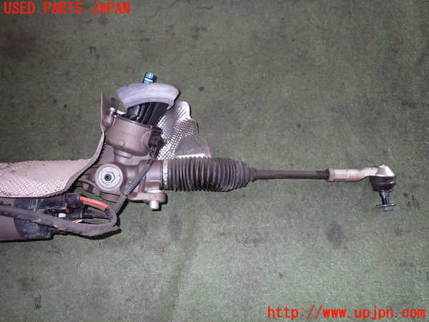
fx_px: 310
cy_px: 161
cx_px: 214
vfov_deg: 54.9
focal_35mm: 25
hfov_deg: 69.4
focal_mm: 4.5
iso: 400
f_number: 2
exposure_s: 1/30
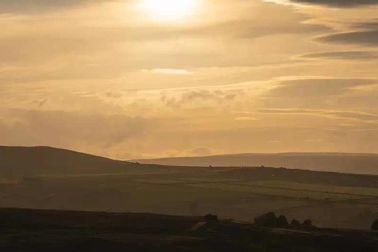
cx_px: 160
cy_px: 14
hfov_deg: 14.3
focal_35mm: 143
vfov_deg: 9.5
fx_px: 1501
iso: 100
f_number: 13
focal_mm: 70
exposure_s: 1/640
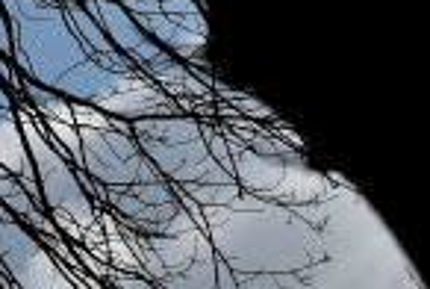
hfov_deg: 2.6
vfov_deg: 1.8
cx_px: -657
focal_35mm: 784
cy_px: 566
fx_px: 9384
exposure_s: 1/400
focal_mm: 85
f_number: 11
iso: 100
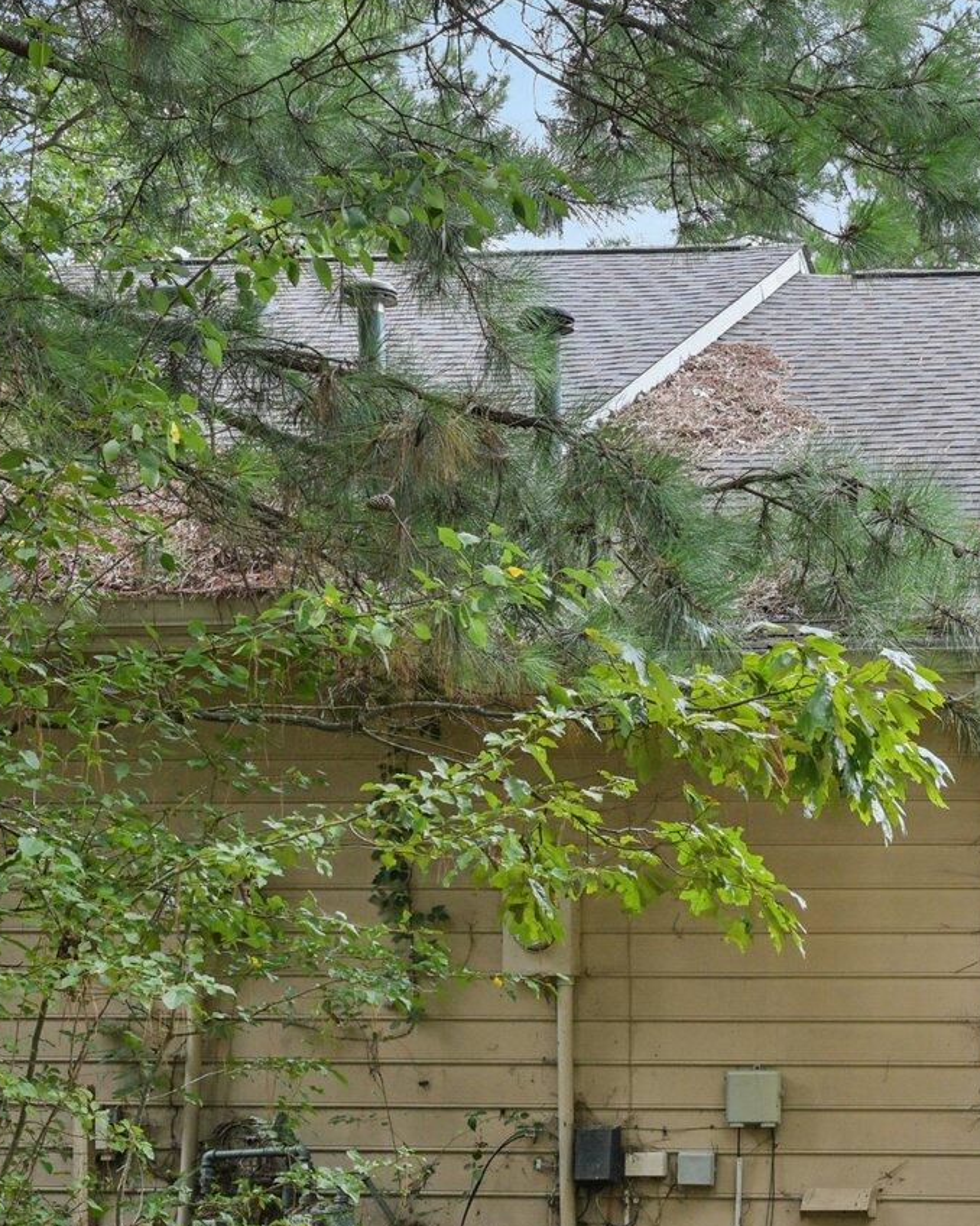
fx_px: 2466
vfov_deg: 27.7
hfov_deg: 20.5
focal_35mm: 68
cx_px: 1273
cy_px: 833
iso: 180
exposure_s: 1/30
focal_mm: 30
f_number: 8
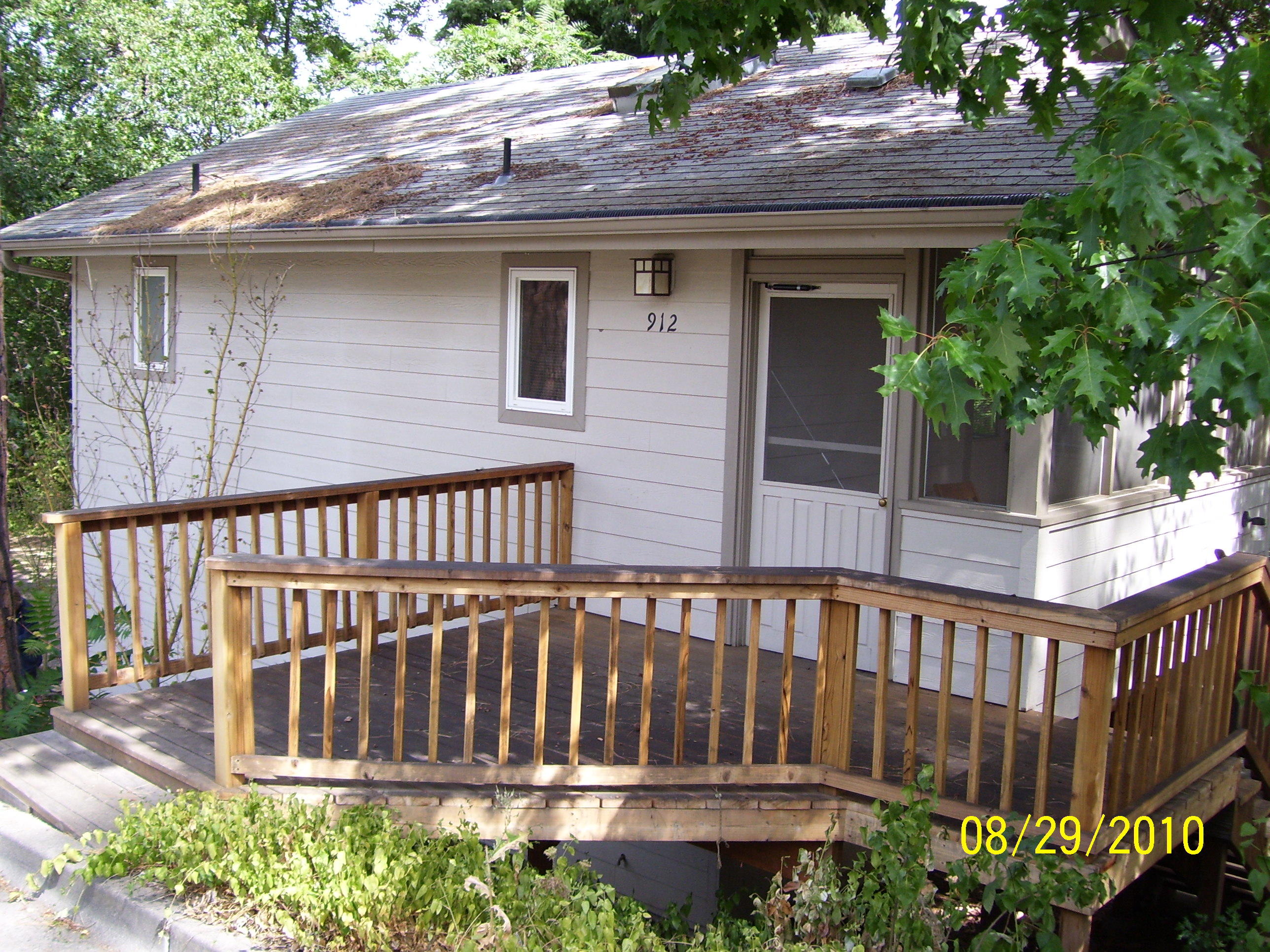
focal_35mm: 37
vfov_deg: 38.7
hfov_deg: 50.1
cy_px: 476
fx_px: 1357
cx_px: 635
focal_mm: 6
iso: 80
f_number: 2.7
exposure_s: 1/250
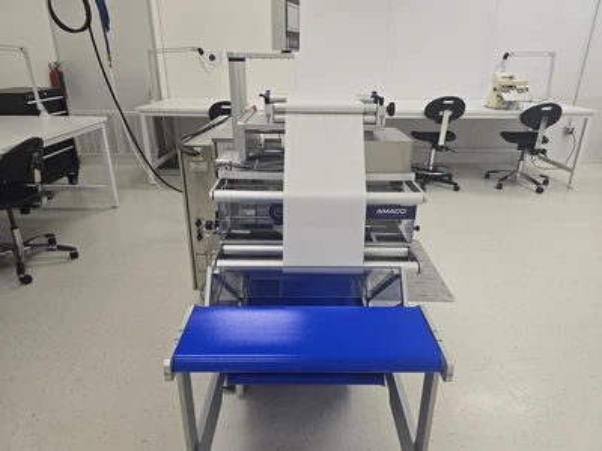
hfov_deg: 73.9
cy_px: 226
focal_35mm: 23
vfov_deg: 58.9
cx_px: 301
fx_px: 400
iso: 125
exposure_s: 1/120
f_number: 1.7
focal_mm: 6.3
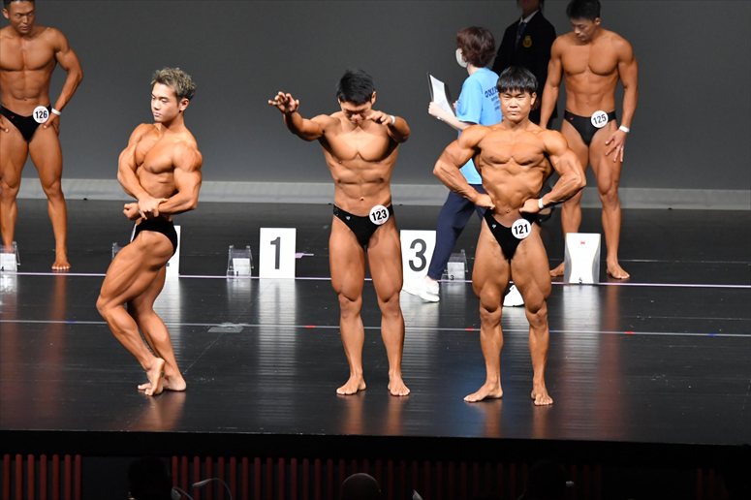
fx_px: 5317
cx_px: 376
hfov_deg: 8.1
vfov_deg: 5.4
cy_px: 250
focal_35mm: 255
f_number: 5.6
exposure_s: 1/400
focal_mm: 170
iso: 5000
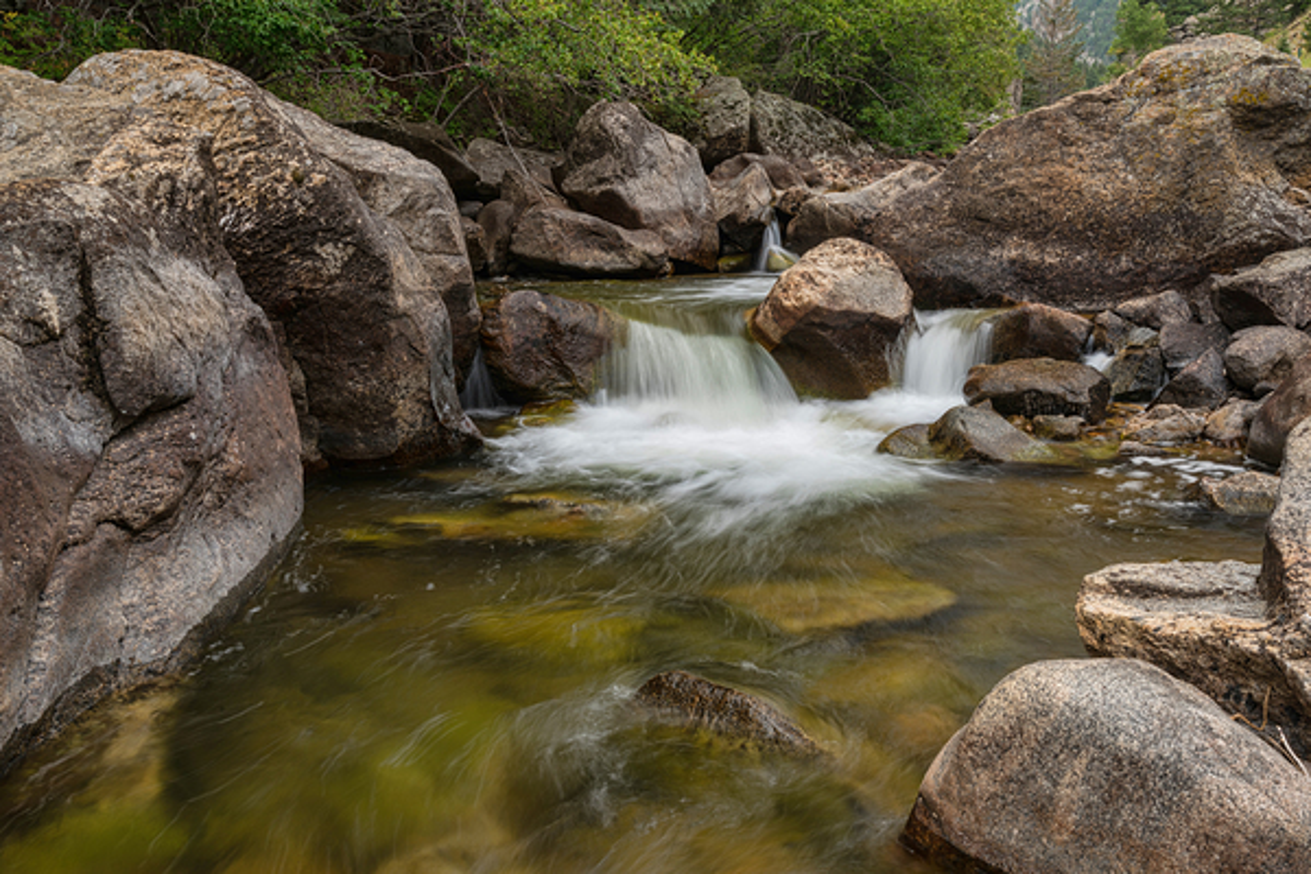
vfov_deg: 41.1
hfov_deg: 58.7
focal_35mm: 32
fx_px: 1165
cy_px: 437
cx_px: 656
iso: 50
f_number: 22
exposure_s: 1/2
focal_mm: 32
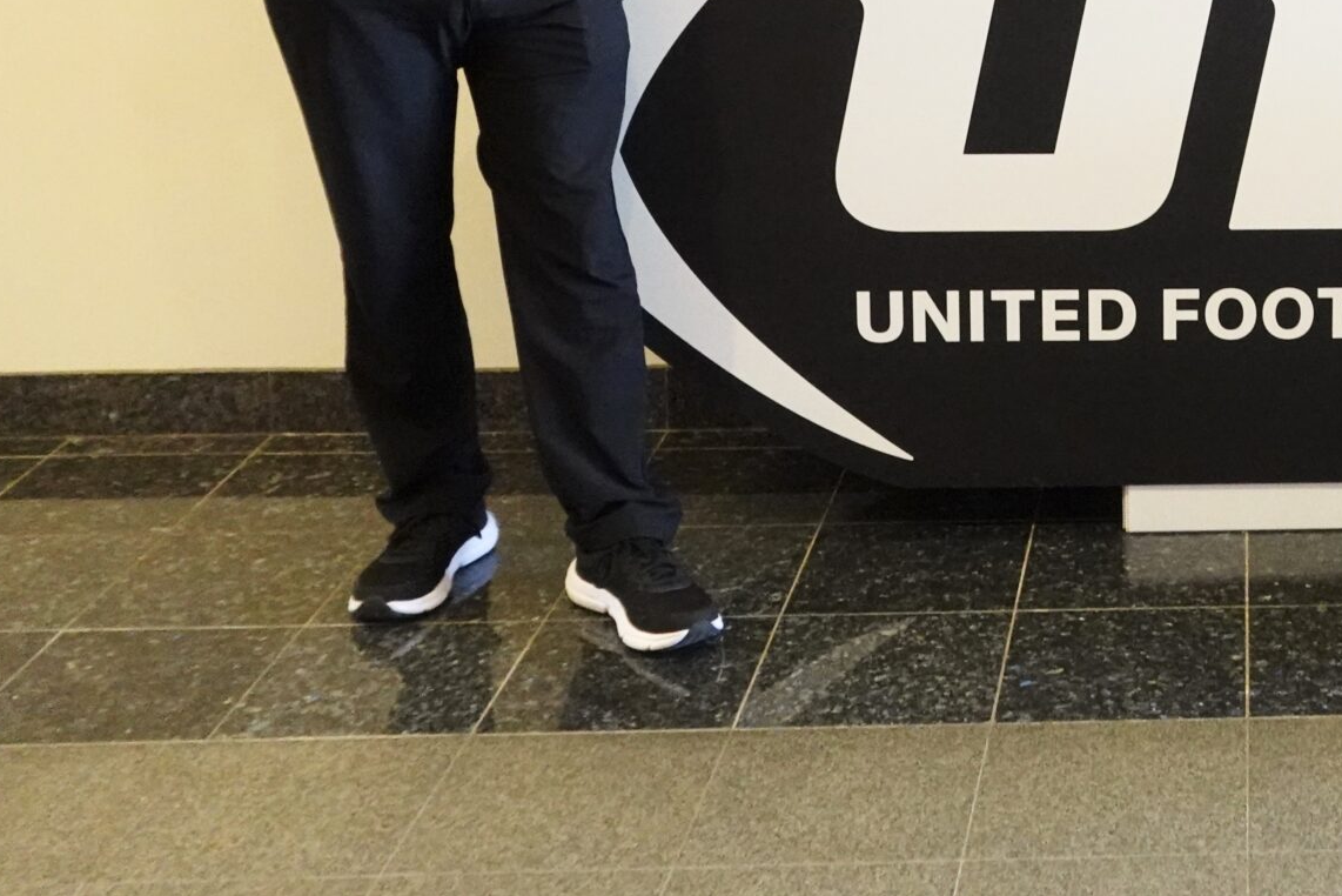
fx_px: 2424
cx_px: 1376
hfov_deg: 28.8
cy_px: -102
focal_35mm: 65
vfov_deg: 20.0
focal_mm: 10.77
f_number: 4
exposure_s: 1/60
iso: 2500
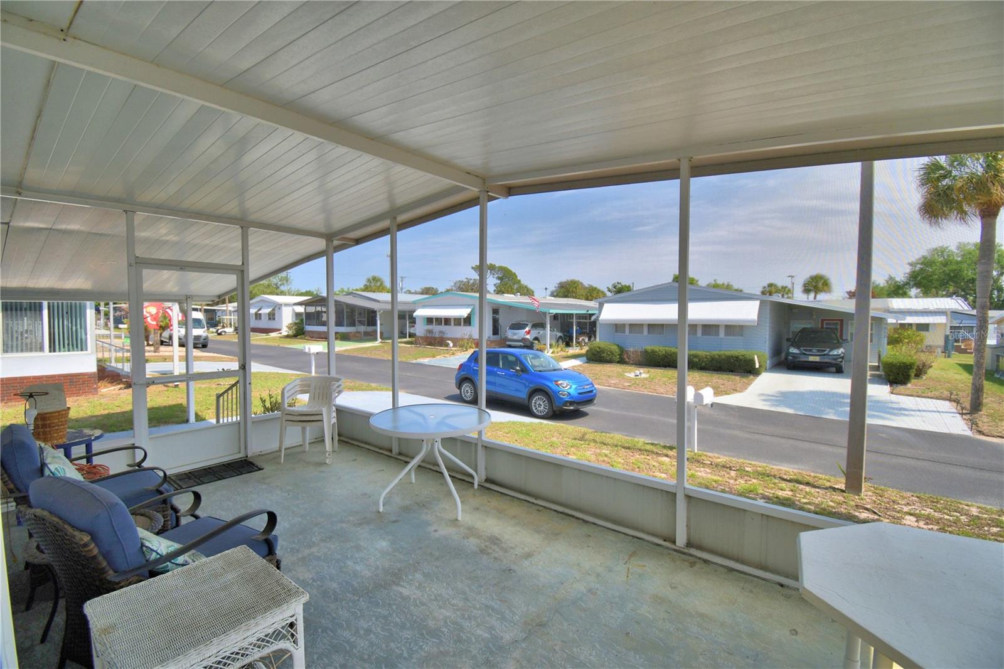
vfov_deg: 77.3
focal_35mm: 15
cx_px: 502
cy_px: 334
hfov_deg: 100.4
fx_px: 418
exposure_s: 1/800
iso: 100
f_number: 4.5
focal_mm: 10
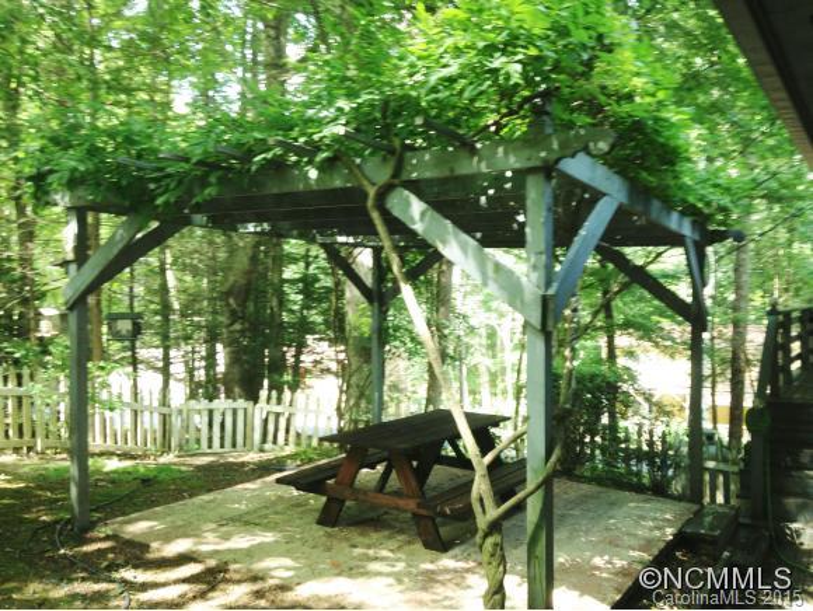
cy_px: 306
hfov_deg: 55.3
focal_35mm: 33
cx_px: 406
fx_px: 776
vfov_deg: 43.0
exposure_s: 1/30
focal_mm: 4.12
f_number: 2.4
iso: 50
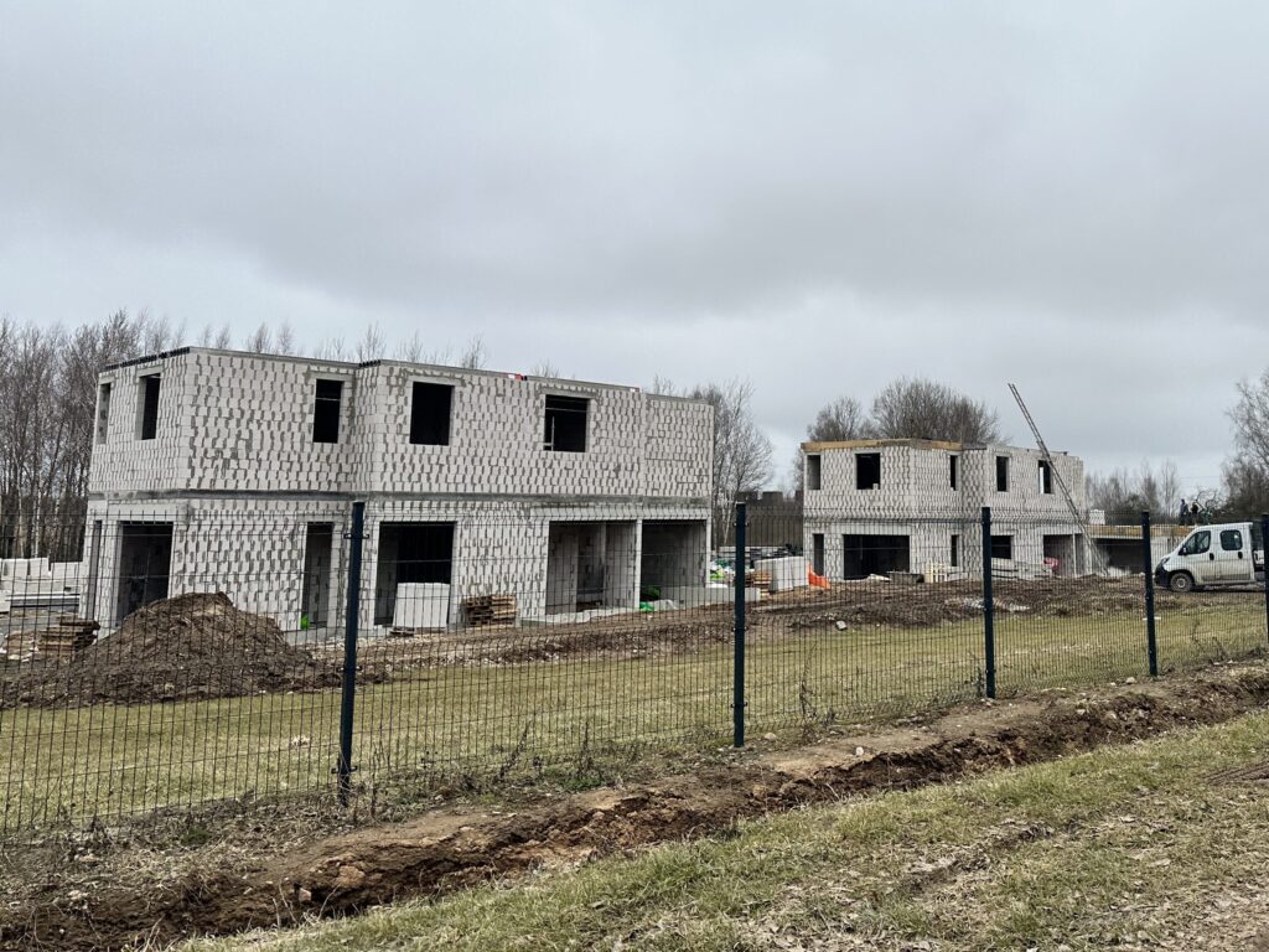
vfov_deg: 56.8
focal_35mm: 24
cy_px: 476
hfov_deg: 71.6
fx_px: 880
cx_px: 634
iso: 80
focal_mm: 6.86
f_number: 1.78
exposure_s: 1/3058
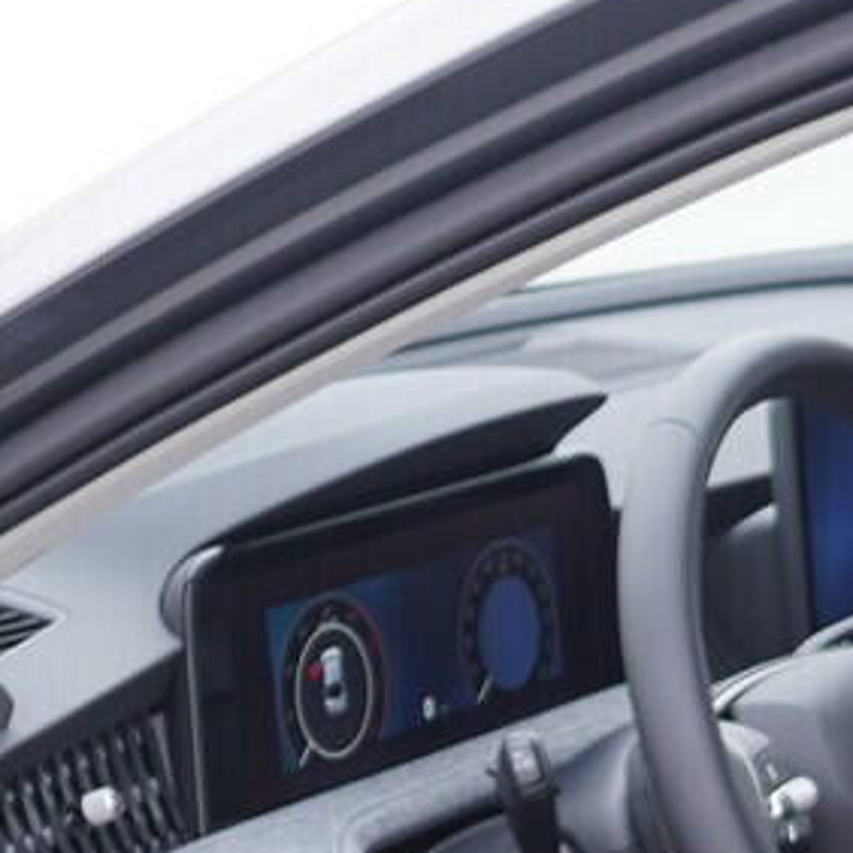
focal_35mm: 156
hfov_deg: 11.2
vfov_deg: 10.9
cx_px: 478
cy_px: 1189
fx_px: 4349
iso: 125
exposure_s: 1/40
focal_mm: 24
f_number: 2.8
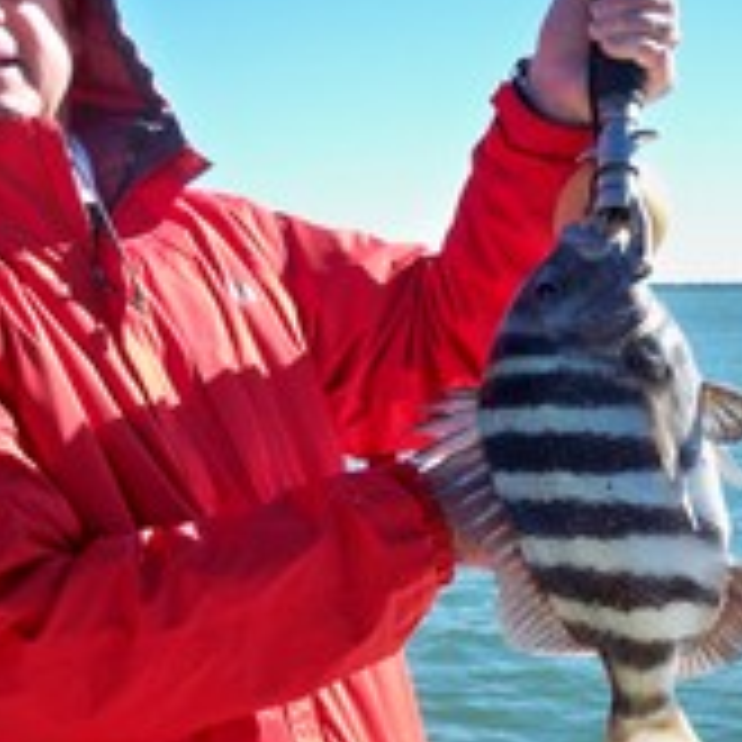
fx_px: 1819
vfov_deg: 23.1
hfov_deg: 22.9
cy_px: 387
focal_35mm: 75
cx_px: 216
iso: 64
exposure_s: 1/400
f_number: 3.1
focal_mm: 6.3
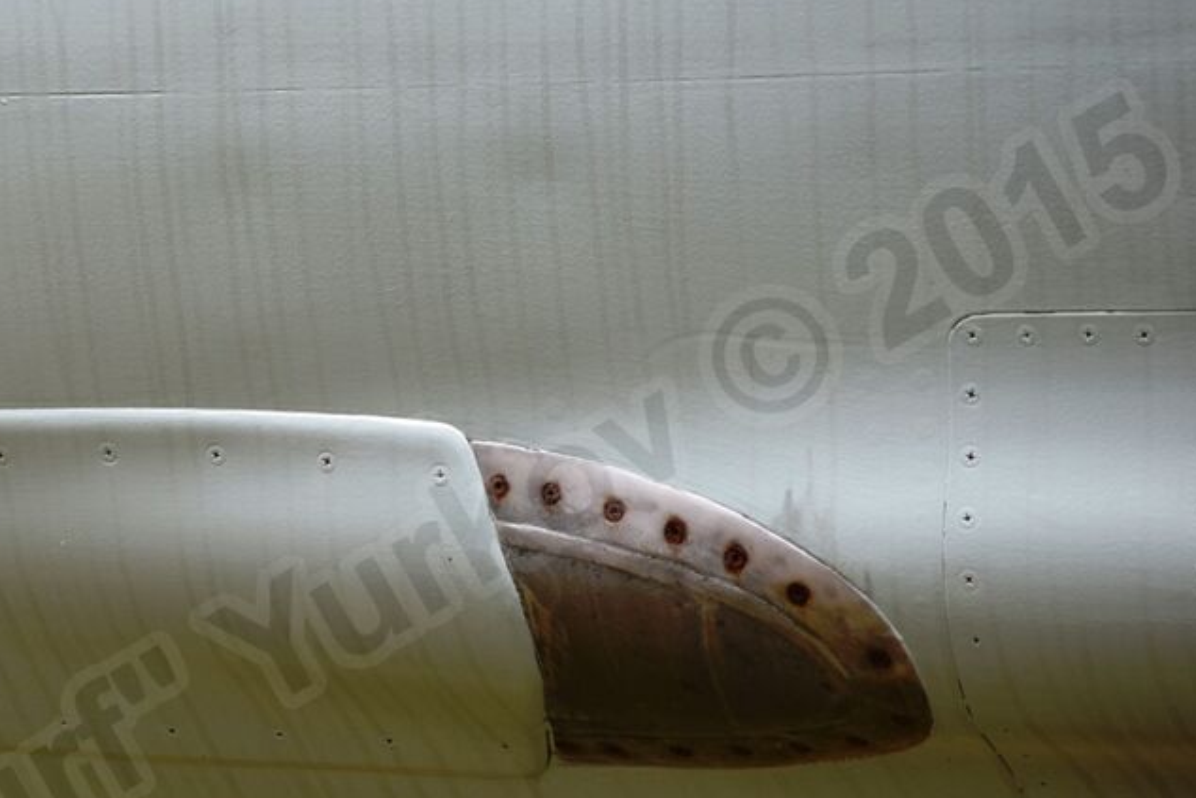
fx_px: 17112
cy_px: 565
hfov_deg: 4.0
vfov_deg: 2.7
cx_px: 30
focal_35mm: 515
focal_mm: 170
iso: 280
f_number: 5.6
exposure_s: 1/500
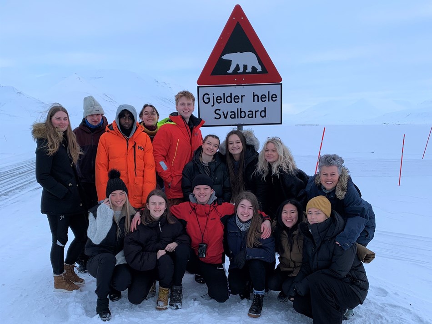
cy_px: 162
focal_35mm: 26
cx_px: 216
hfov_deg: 67.3
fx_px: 325
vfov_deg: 53.1
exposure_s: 1/193
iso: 25
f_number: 1.8
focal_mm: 4.25
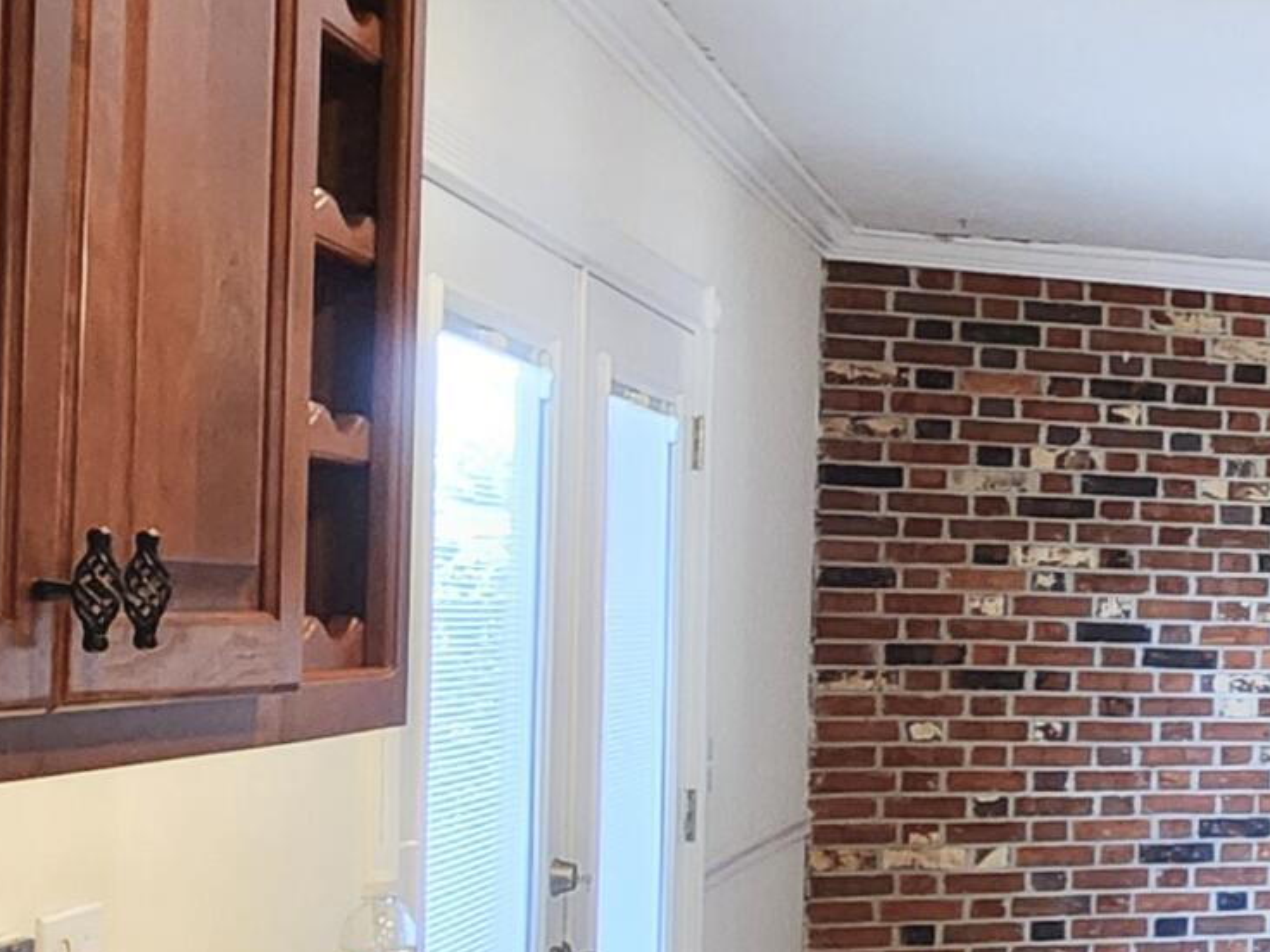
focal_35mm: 53
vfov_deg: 27.4
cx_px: 2107
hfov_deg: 24.0
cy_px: 612
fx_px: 1944
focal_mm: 2.2
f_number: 2.2
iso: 320
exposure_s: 1/60.2
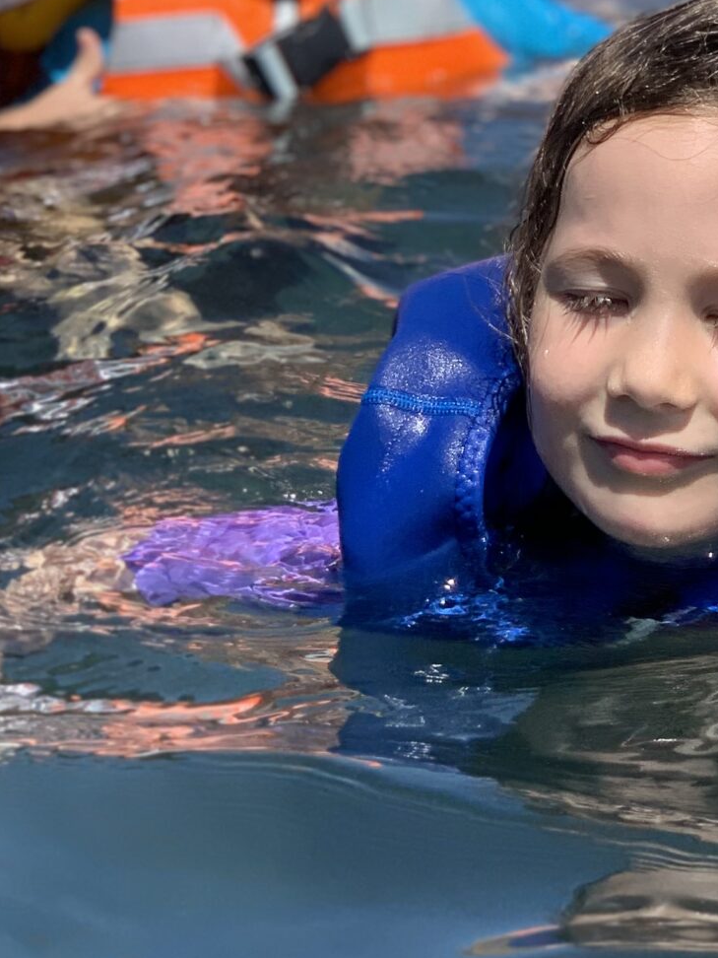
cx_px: 613
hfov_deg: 10.8
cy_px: 158
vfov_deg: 14.3
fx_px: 3789
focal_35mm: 137
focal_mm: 6
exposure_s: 1/1065
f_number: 2.4
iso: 16
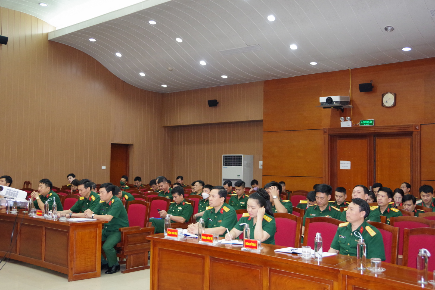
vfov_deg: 31.9
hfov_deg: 46.4
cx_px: 218
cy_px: 145
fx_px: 508
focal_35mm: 42
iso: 3200
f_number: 4
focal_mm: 28
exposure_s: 1/60
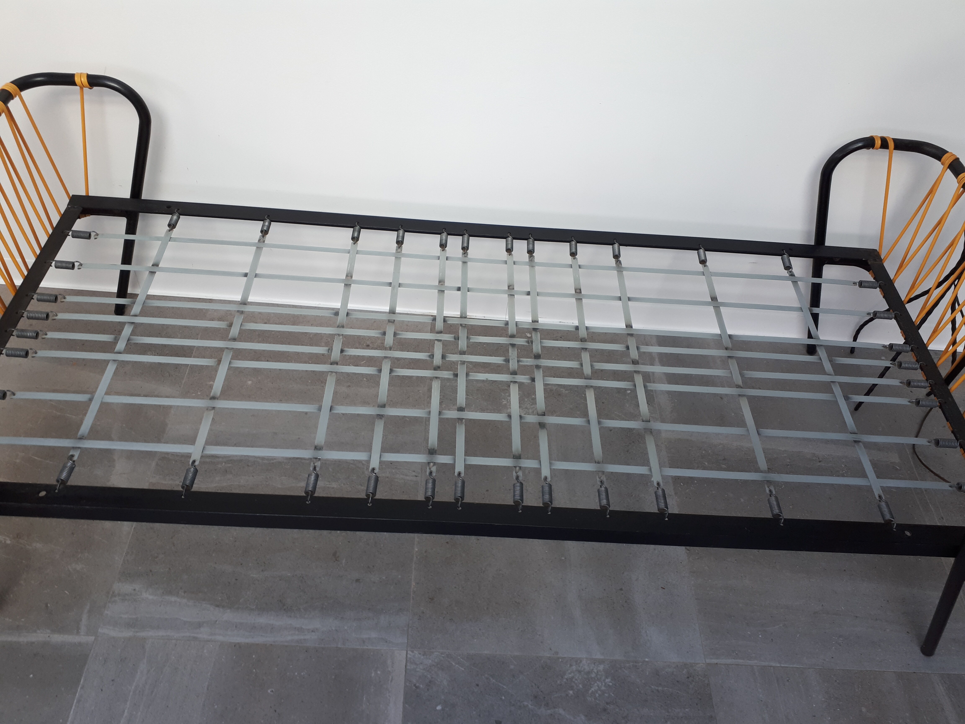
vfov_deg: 51.4
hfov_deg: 65.3
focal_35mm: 27
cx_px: 482
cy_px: 362
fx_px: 753
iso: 50
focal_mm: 3.6
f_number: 1.9
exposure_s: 1/40
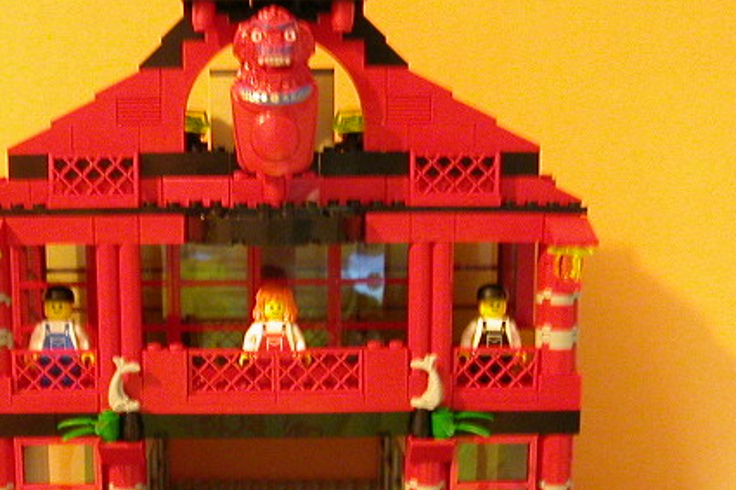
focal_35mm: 58
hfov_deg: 34.3
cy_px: 391
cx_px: 277
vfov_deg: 23.0
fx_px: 1185
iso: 400
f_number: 2.7
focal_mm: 5.6
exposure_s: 1/2.3
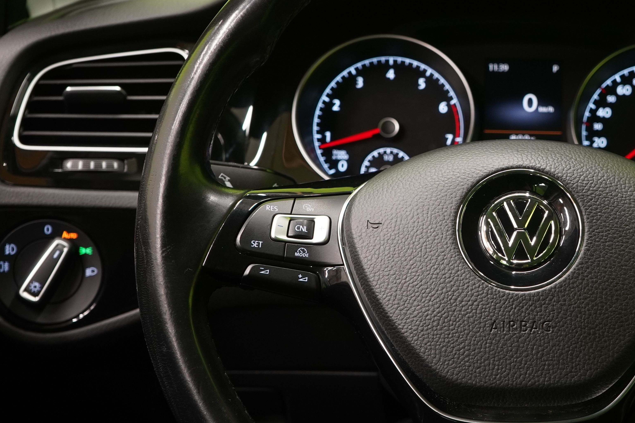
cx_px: 523
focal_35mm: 68
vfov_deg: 20.0
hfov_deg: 28.9
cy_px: 239
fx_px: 1199
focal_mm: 35
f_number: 5.6
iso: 1250
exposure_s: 1/25
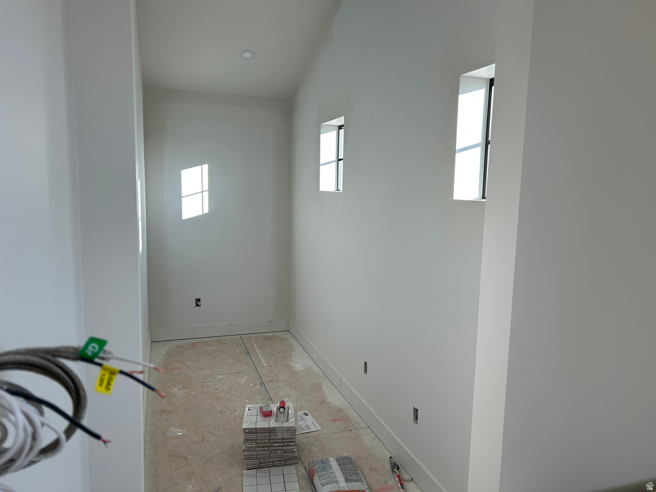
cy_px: 246
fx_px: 493
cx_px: 328
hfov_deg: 67.3
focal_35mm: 26
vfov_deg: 53.1
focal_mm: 5.7
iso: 50
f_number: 1.5
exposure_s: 1/374
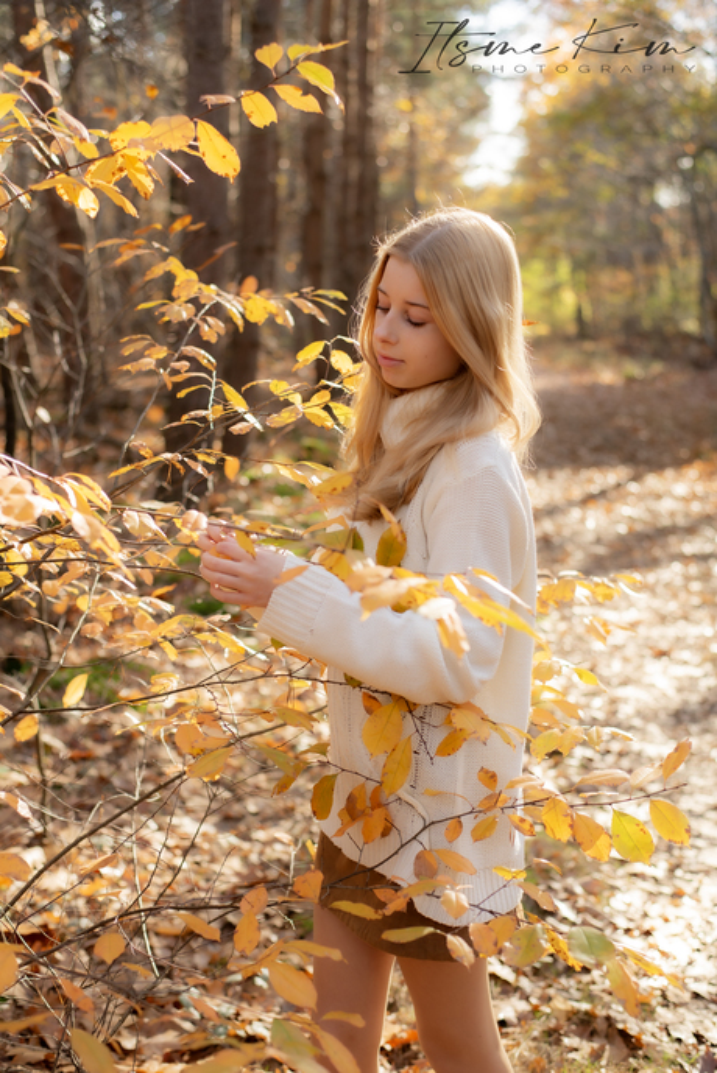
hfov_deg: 27.0
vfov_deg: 39.6
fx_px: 1492
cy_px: 536
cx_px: 358
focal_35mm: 50
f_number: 3.2
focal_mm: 50
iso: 100
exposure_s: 1/200
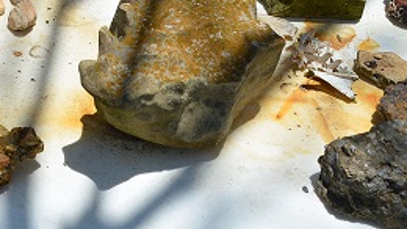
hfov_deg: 30.0
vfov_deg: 17.4
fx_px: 723
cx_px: 33
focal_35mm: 67
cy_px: -22
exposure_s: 1/320
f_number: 9
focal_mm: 18
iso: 100
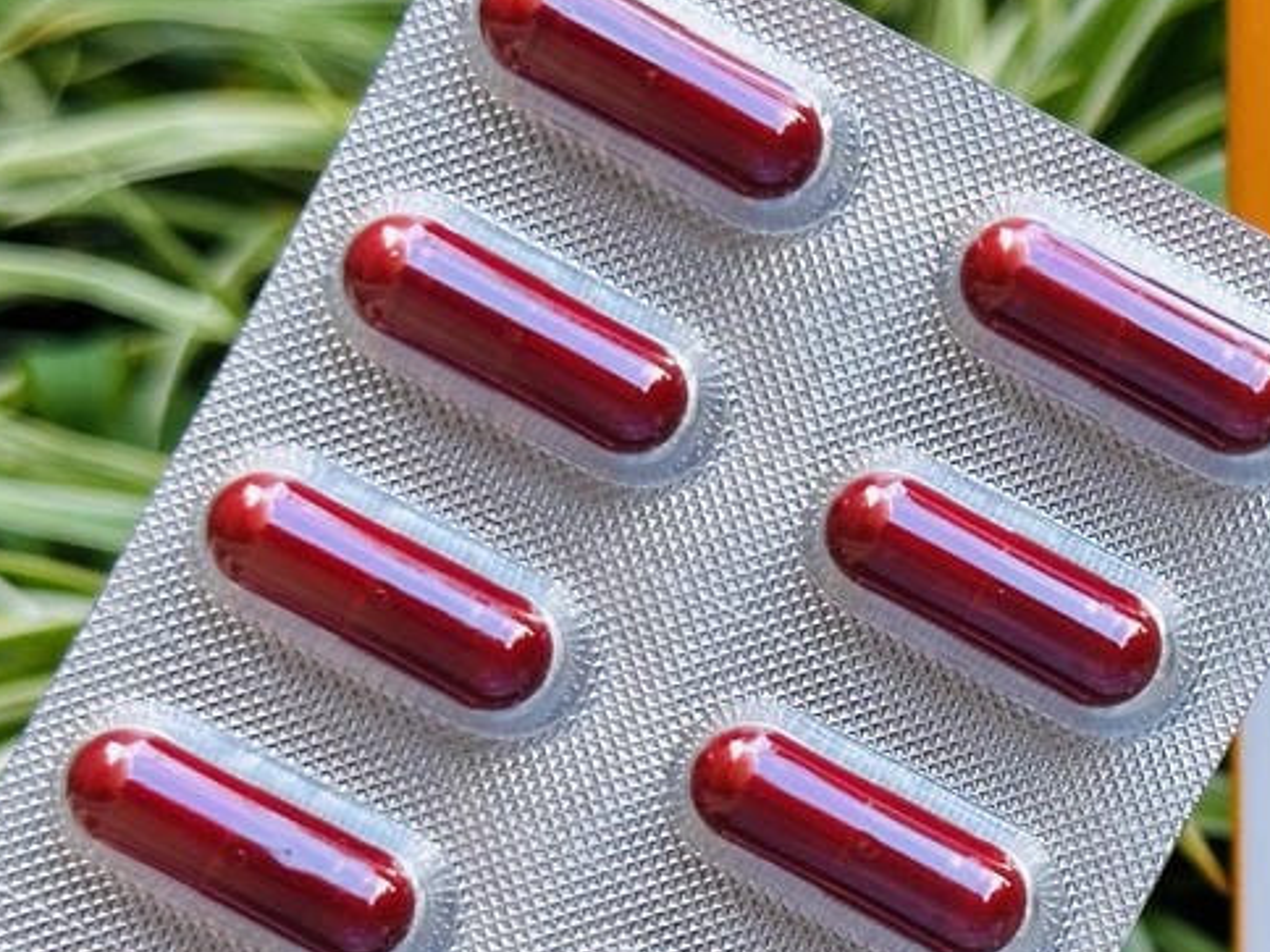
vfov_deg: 12.4
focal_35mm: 119
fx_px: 4366
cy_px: 700
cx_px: 1162
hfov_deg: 16.3
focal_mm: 6.86
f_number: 1.78
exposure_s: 1/121
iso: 80
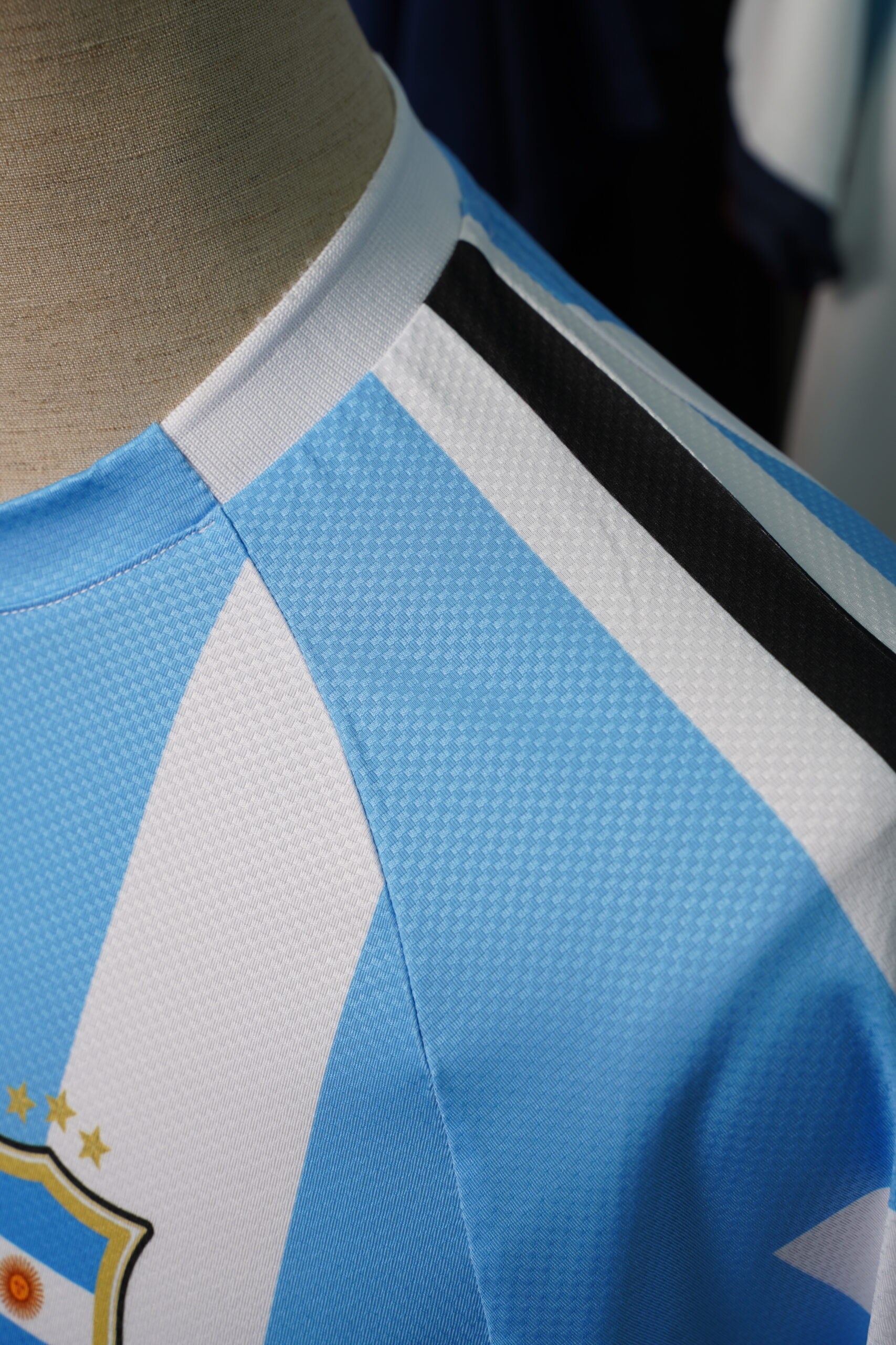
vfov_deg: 38.2
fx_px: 1941
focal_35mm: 52
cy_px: 672
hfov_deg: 26.0
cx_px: 448
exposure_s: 1/50
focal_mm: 52
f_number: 7.1
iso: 160
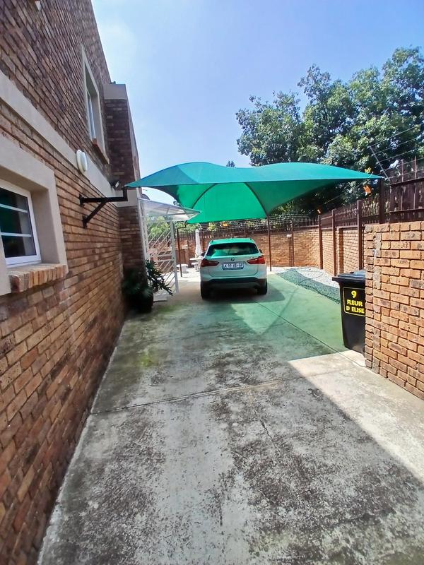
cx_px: 212
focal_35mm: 17
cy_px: 282
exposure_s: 1/833
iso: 50
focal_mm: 1.4
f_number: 2.2
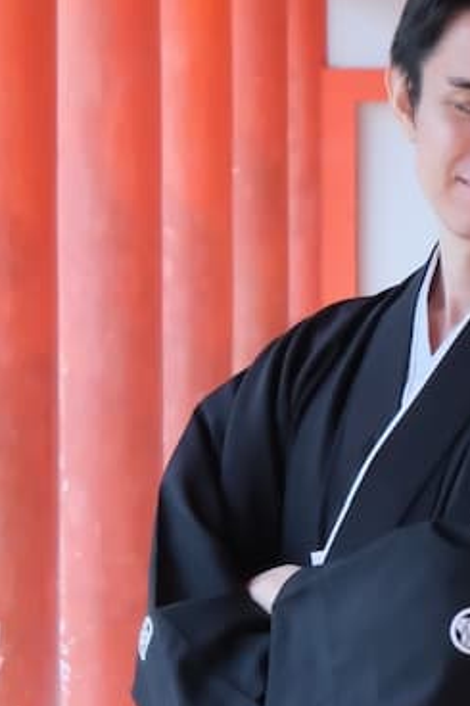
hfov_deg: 5.0
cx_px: 677
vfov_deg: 7.5
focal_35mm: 273
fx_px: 5351
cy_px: 718
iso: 3200
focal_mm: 44.7
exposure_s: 1/320
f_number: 7.1
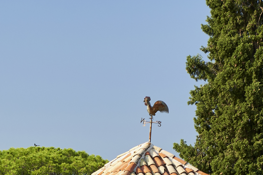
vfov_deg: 5.0
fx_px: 1965
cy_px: 304
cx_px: 62
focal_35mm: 269
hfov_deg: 7.6
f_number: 6.3
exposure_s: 1/200
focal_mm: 70
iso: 125
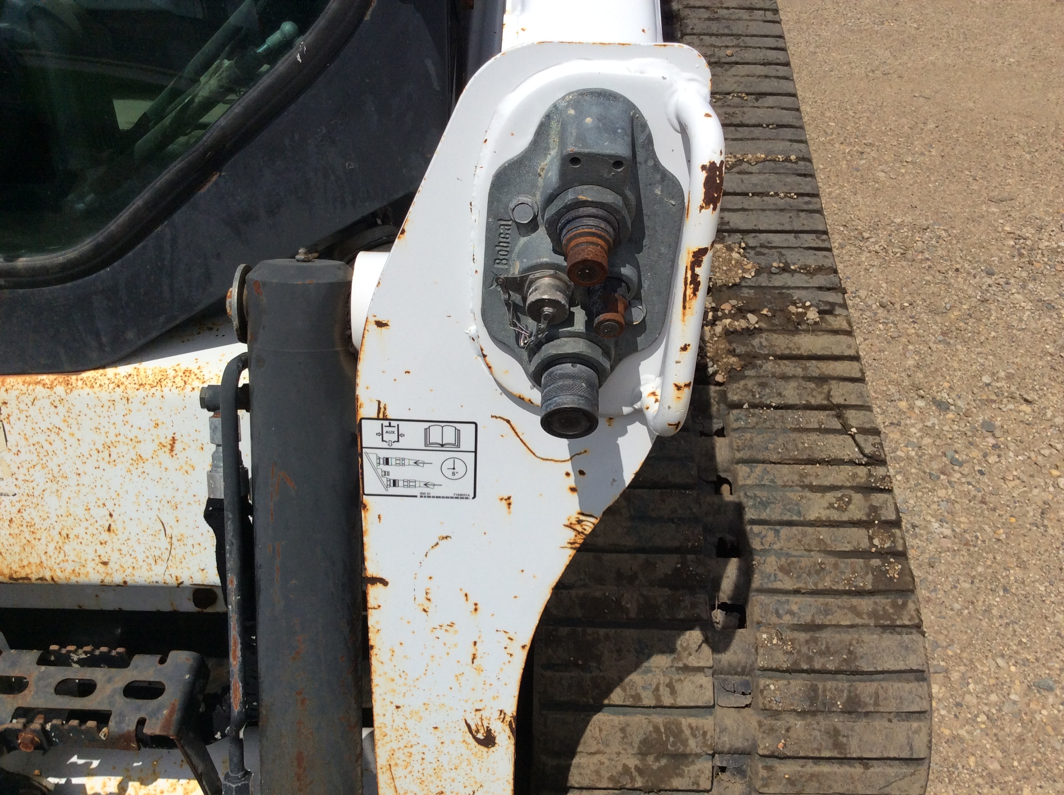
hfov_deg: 56.9
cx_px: 532
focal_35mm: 32
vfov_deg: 44.1
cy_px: 398
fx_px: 982
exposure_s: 1/4785
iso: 32
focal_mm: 3.3
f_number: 2.4
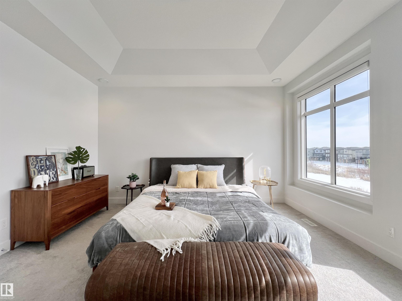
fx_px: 151
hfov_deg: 106.2
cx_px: 201
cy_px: 150
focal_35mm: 13
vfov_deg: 89.9
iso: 32
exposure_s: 1/479
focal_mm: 1.57
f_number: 1.8
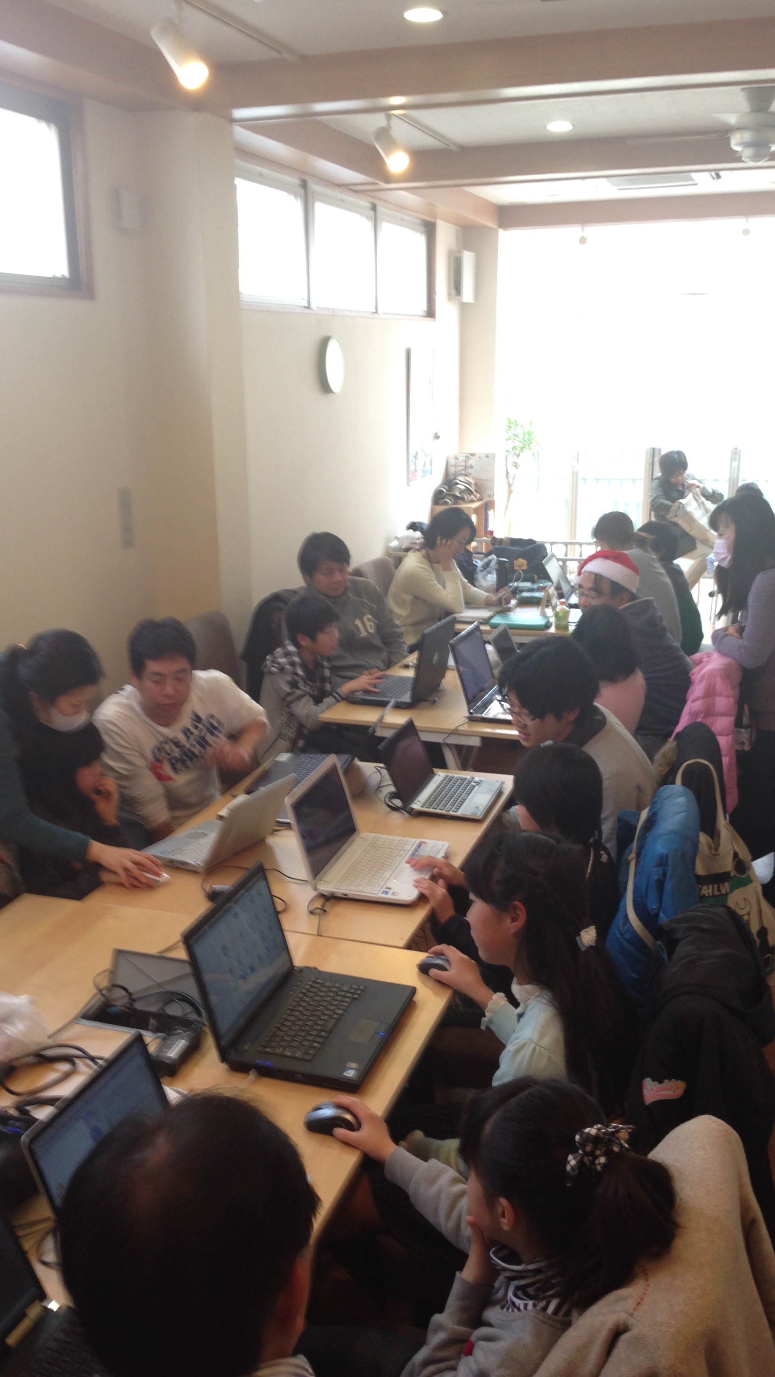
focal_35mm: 36
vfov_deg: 55.3
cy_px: 688
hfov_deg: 32.8
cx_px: 363
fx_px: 1315
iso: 80
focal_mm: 4.12
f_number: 2.4
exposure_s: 1/20
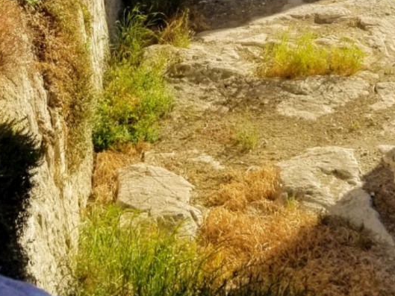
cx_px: 314
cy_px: -191
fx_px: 1130
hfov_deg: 19.6
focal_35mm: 99
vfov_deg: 13.7
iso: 50
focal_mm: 4.3
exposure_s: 1/2212
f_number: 1.7
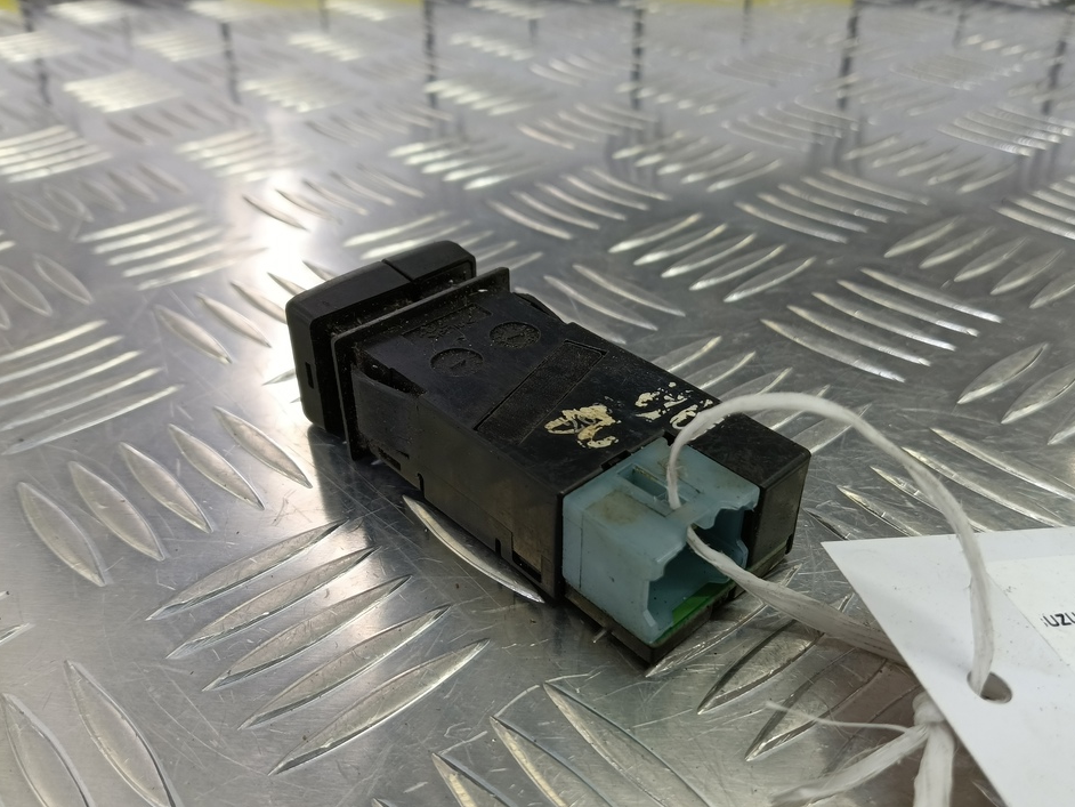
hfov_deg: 69.4
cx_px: 552
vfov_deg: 54.8
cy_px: 437
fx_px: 777
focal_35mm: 25
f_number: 1.6
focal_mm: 4.11
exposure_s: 1/50
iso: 117
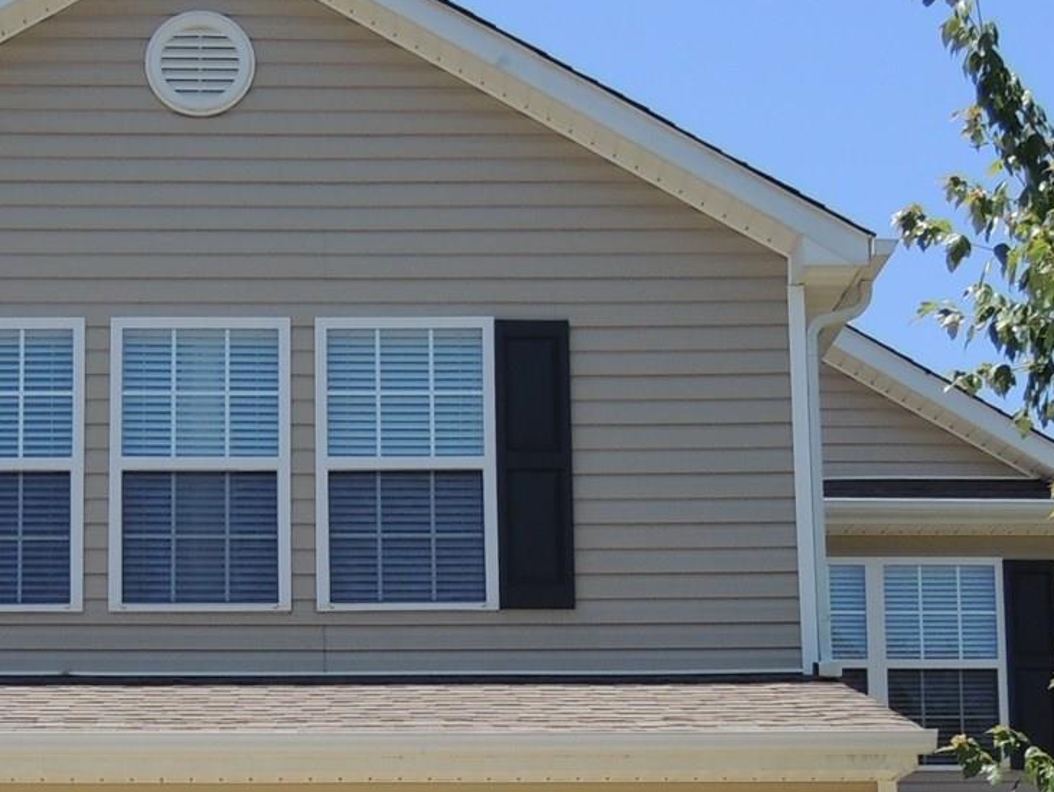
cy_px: 870
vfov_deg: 17.0
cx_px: 323
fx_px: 2559
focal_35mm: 84
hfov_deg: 23.1
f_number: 3.1
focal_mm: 5.3
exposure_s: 1/800
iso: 100
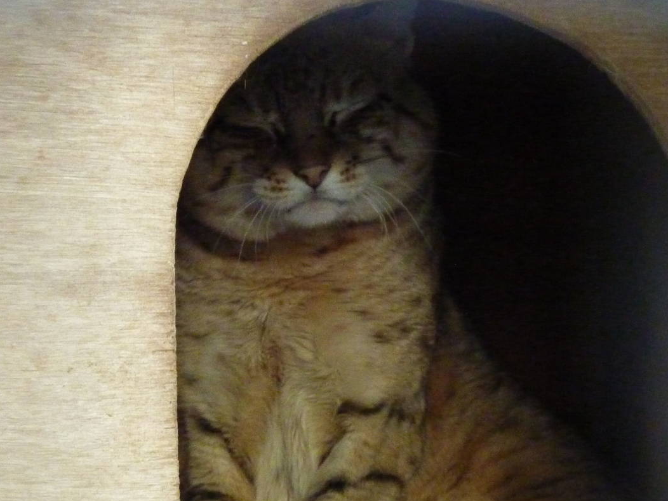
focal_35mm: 181
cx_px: 302
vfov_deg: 8.2
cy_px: 366
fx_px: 3493
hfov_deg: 10.9
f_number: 4.4
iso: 1000
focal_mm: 19.5
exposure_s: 1/13
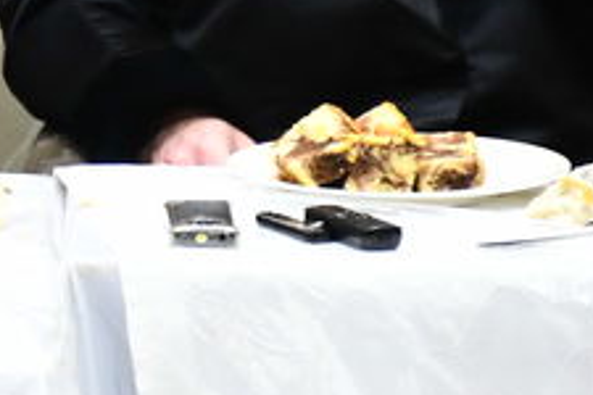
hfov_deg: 2.2
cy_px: -217
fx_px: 15384
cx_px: -1112
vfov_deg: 1.5
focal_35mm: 934
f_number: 5.6
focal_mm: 150
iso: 2000
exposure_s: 1/160
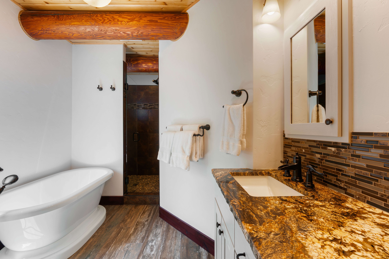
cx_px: 194
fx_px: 173
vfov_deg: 73.8
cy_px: 130
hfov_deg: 96.7
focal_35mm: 16
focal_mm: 16
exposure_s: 1/1.25
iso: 100
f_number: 11
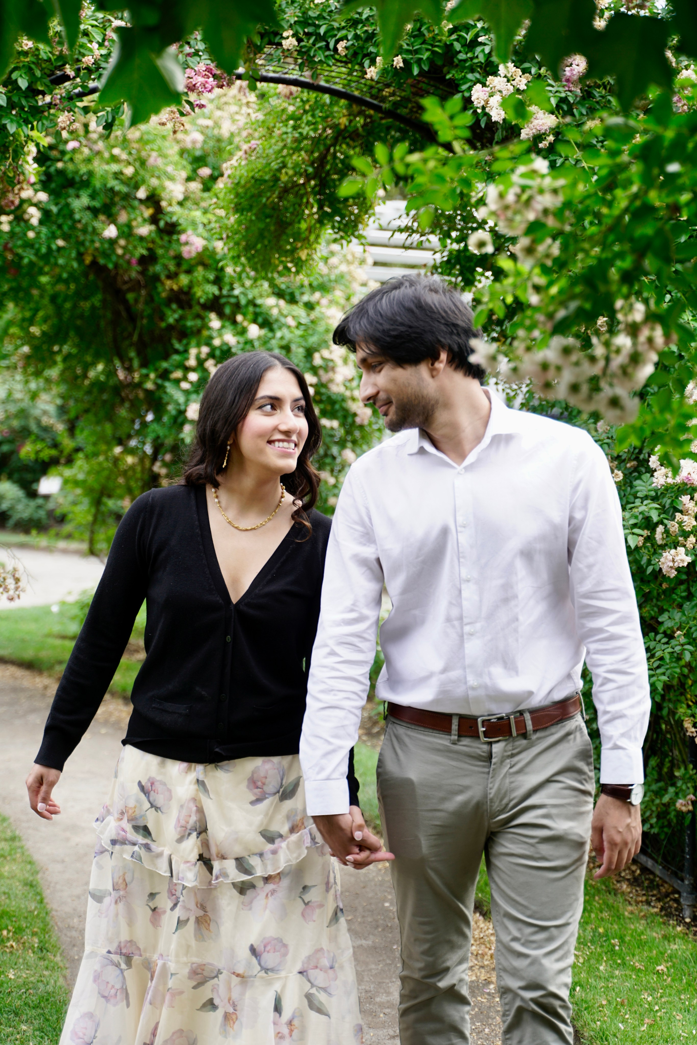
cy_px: 522
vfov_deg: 37.5
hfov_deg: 25.5
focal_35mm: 53
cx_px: 348
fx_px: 1539
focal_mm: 53
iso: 100
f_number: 2.8
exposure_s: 1/250
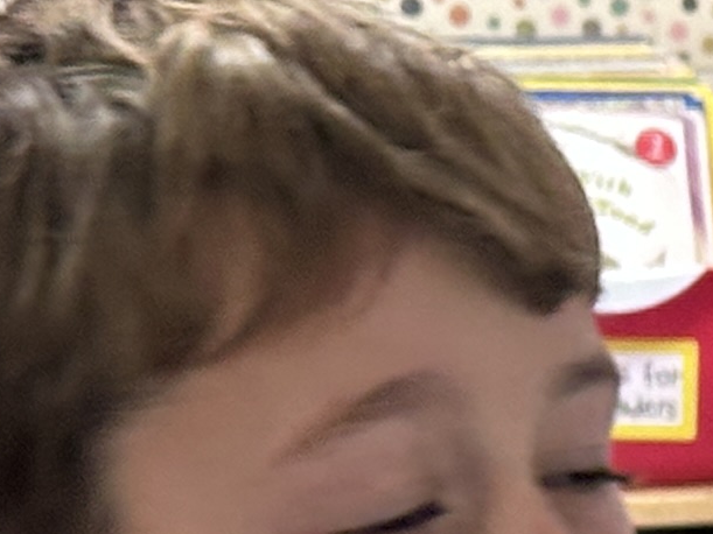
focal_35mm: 317
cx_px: 1794
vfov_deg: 4.6
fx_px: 6528
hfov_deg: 6.0
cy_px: 989
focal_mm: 6.86
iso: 125
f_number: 1.78
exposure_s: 1/60
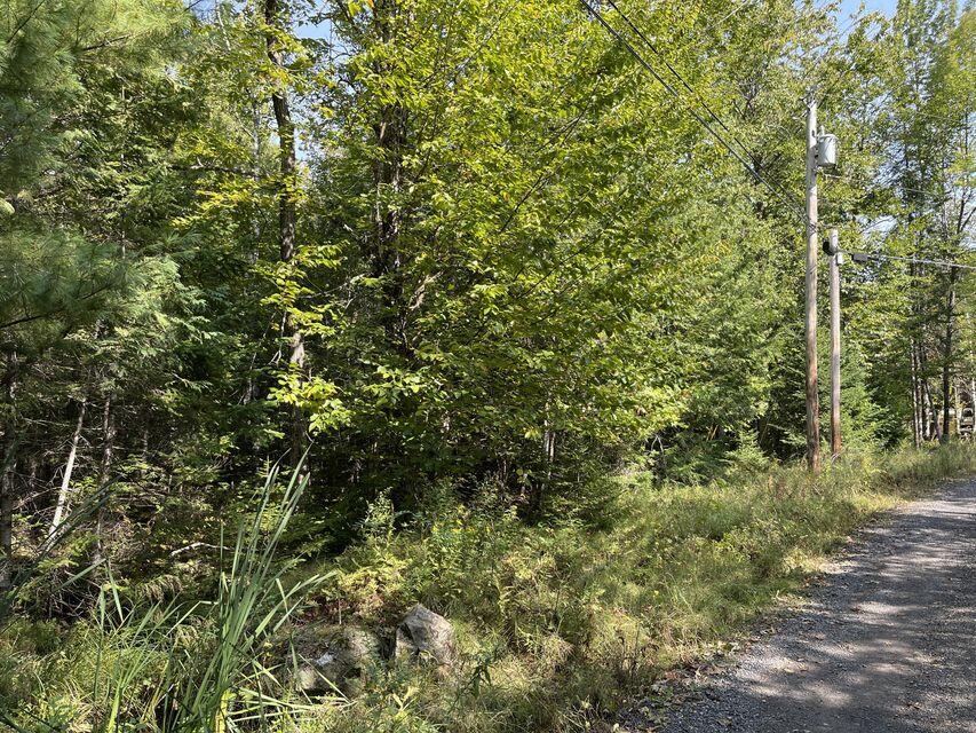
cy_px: 366
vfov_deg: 53.1
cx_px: 488
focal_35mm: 26
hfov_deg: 67.3
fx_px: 733
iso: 32
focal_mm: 5.1
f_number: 1.6
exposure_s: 1/403
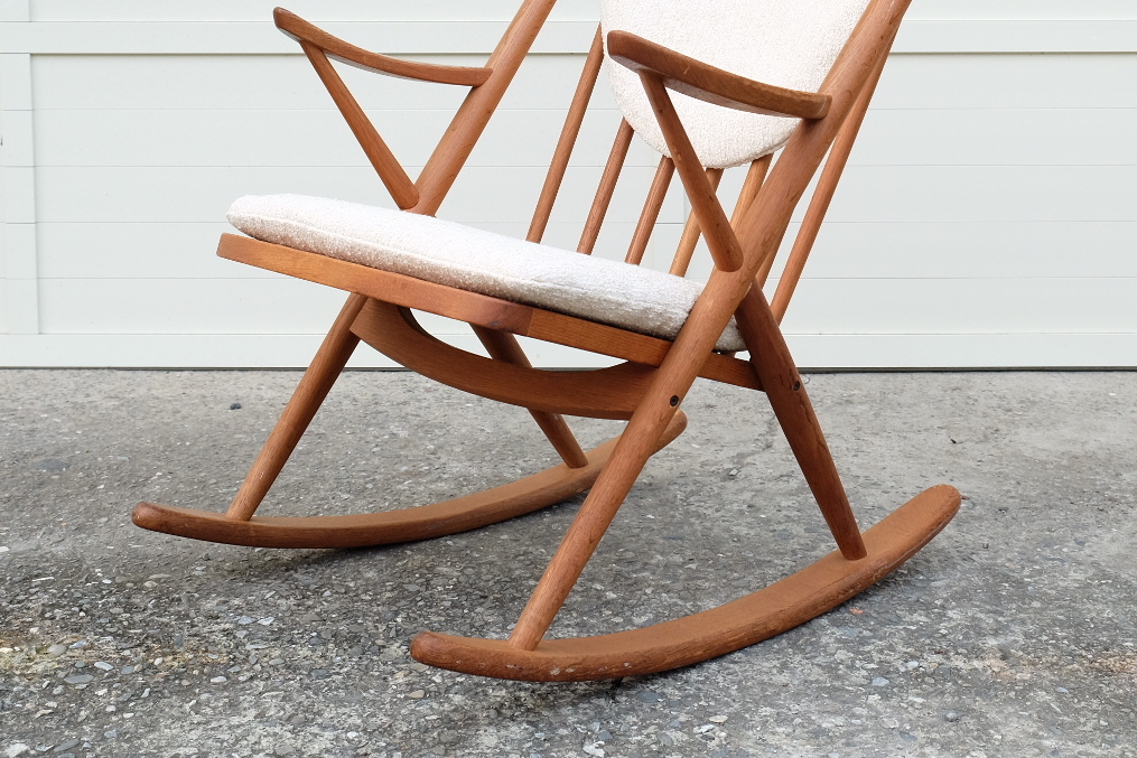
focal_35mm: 56
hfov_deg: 35.6
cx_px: 628
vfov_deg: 23.7
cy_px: 123
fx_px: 1769
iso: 200
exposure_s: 1/60
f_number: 4.5
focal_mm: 21.4
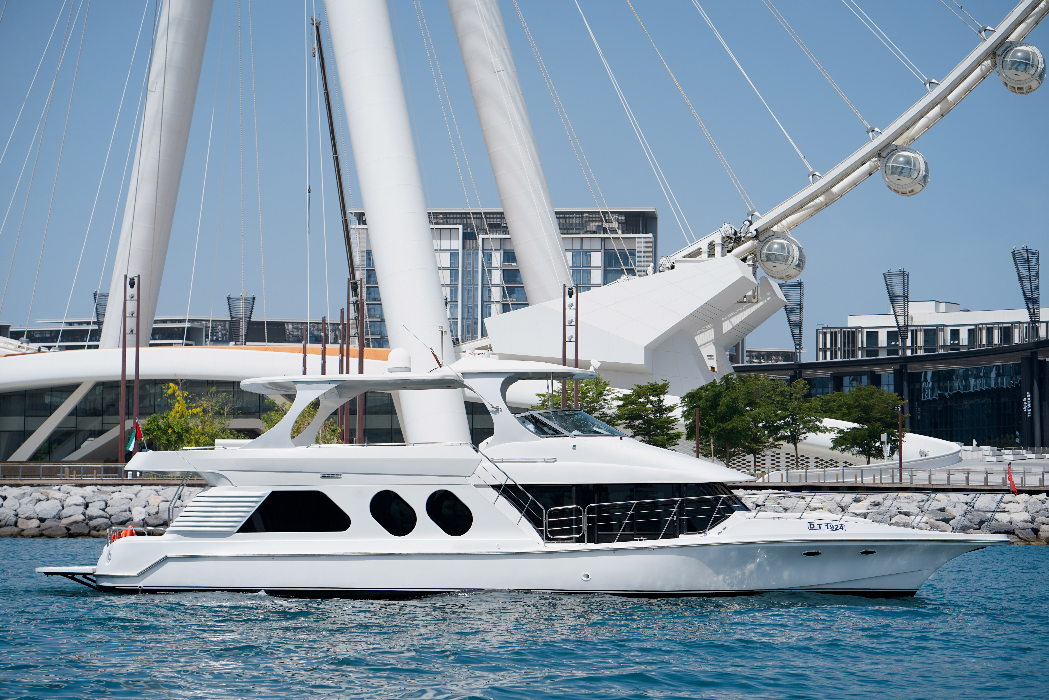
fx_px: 2477
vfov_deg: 16.1
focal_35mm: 85
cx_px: 524
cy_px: 350
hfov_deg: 23.9
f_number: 4.5
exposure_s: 1/1600
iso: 100
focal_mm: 85
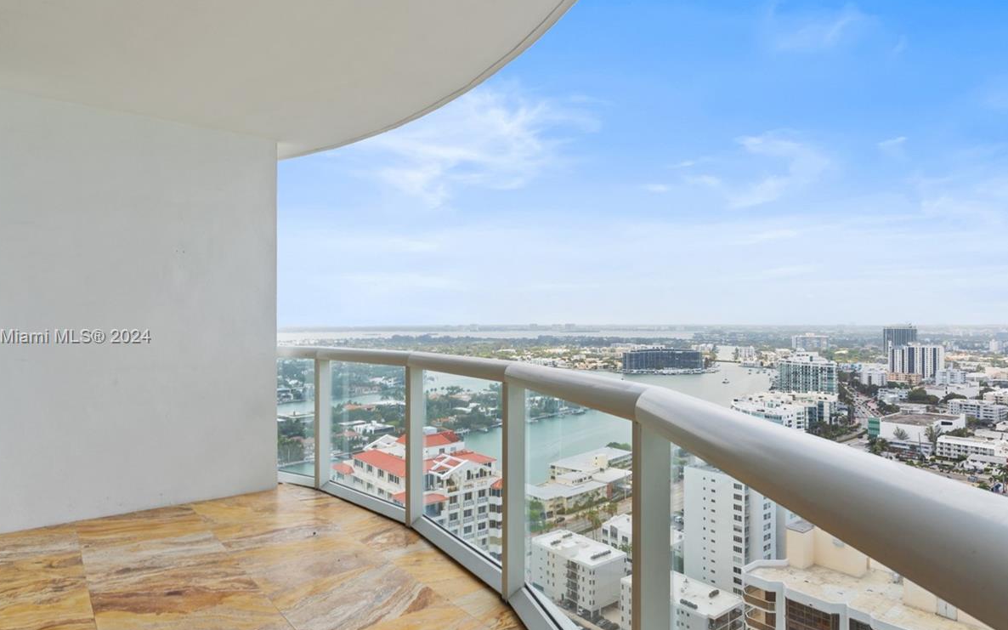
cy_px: 338
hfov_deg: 79.4
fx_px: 604
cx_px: 558
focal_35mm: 22
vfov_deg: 55.0
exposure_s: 1/100
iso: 250
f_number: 9
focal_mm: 16
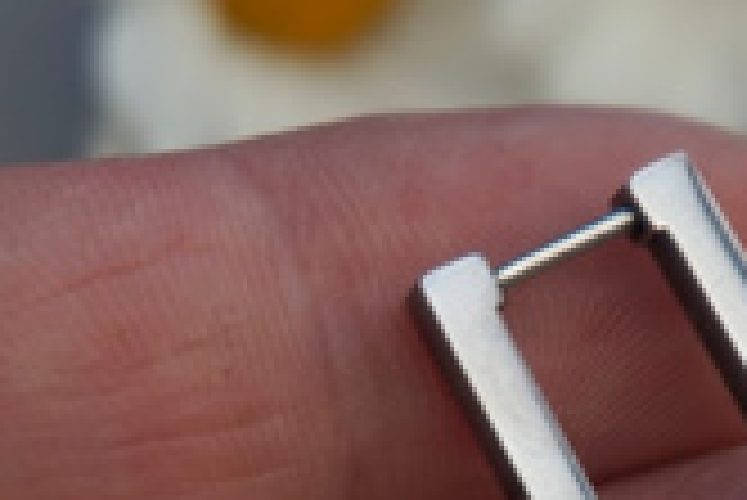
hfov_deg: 11.2
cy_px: 216
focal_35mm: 179
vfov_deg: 7.7
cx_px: 940
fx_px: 3717
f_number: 5.6
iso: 100
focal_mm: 44
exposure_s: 1/80
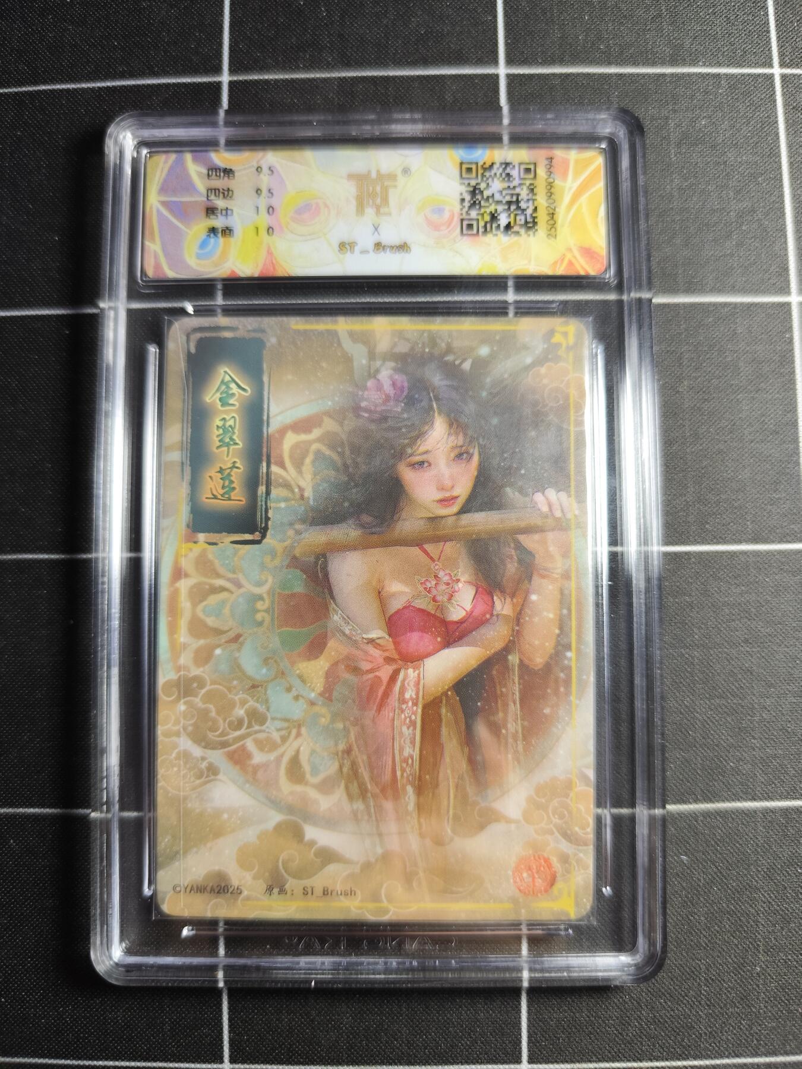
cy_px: 534
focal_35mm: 23
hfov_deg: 58.9
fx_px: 710
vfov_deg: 73.9
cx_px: 401
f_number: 1.65
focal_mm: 6.14
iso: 500
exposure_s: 1/100
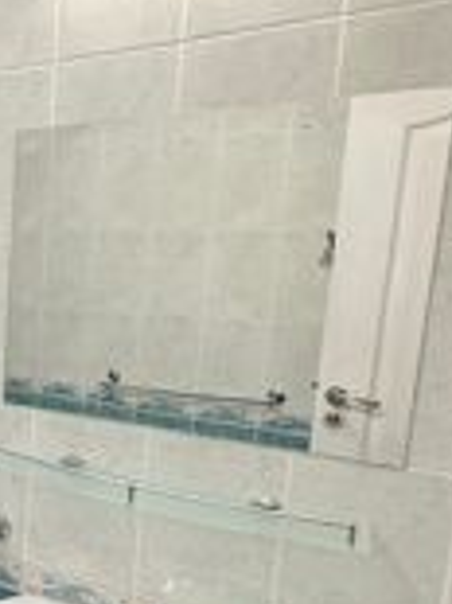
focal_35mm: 48
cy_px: 386
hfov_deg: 22.2
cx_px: -302
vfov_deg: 39.4
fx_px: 837
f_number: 2.2
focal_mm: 2.22
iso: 100
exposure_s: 1/100
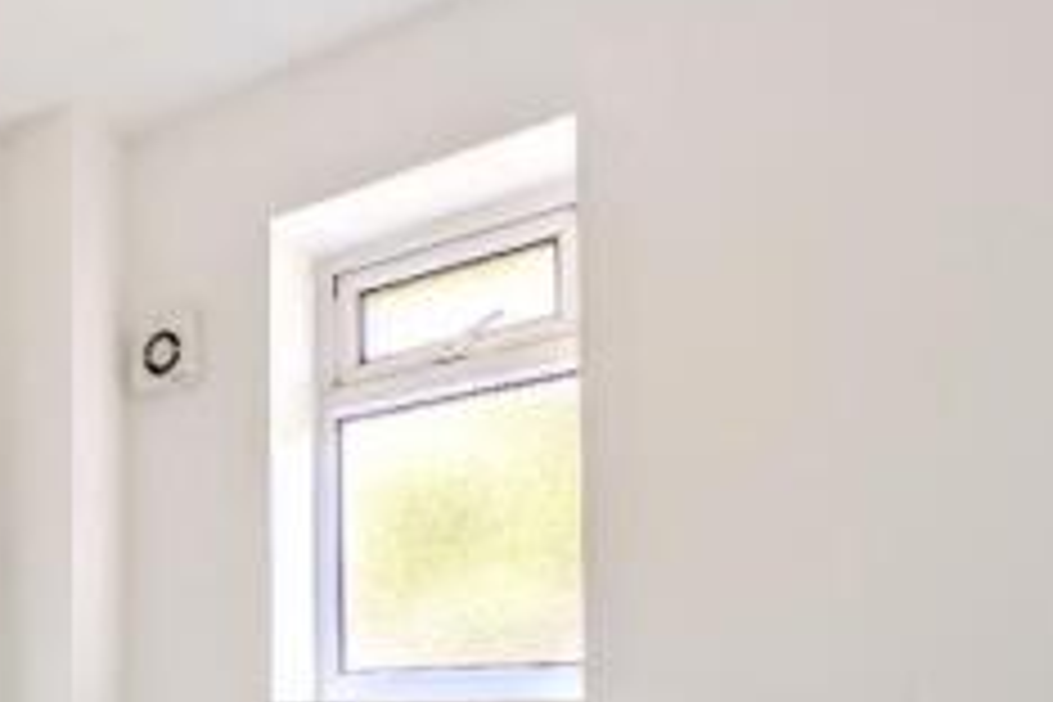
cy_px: 682
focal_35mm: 31
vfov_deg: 38.2
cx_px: 81
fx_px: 907
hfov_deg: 52.1
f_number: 1.7
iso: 48
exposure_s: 1/81
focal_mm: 2.02
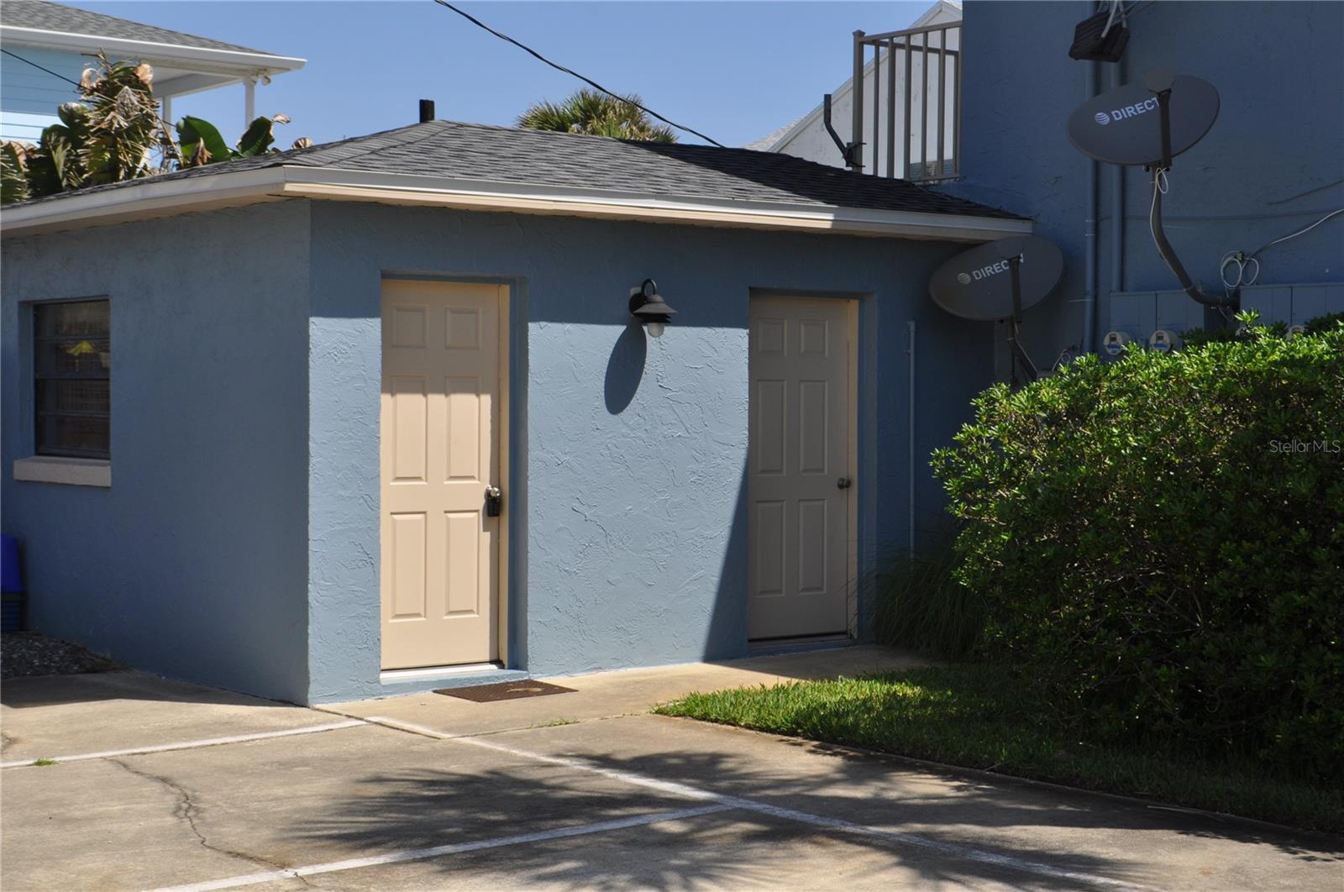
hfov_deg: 33.4
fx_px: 2237
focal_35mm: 60
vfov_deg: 22.6
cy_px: 446
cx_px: 672
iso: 200
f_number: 14
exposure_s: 1/200
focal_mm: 40
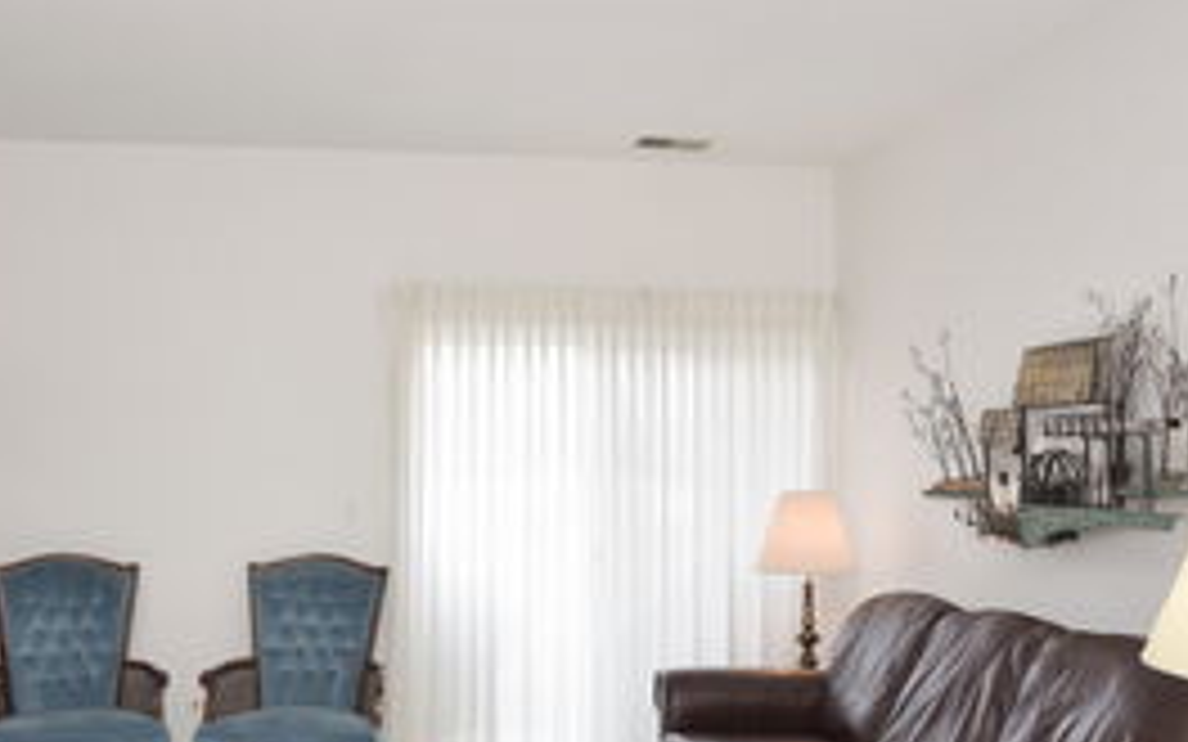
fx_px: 1198
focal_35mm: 37
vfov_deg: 34.1
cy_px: 490
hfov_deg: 52.1
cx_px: 439
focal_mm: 20
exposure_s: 1/50
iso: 400
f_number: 8
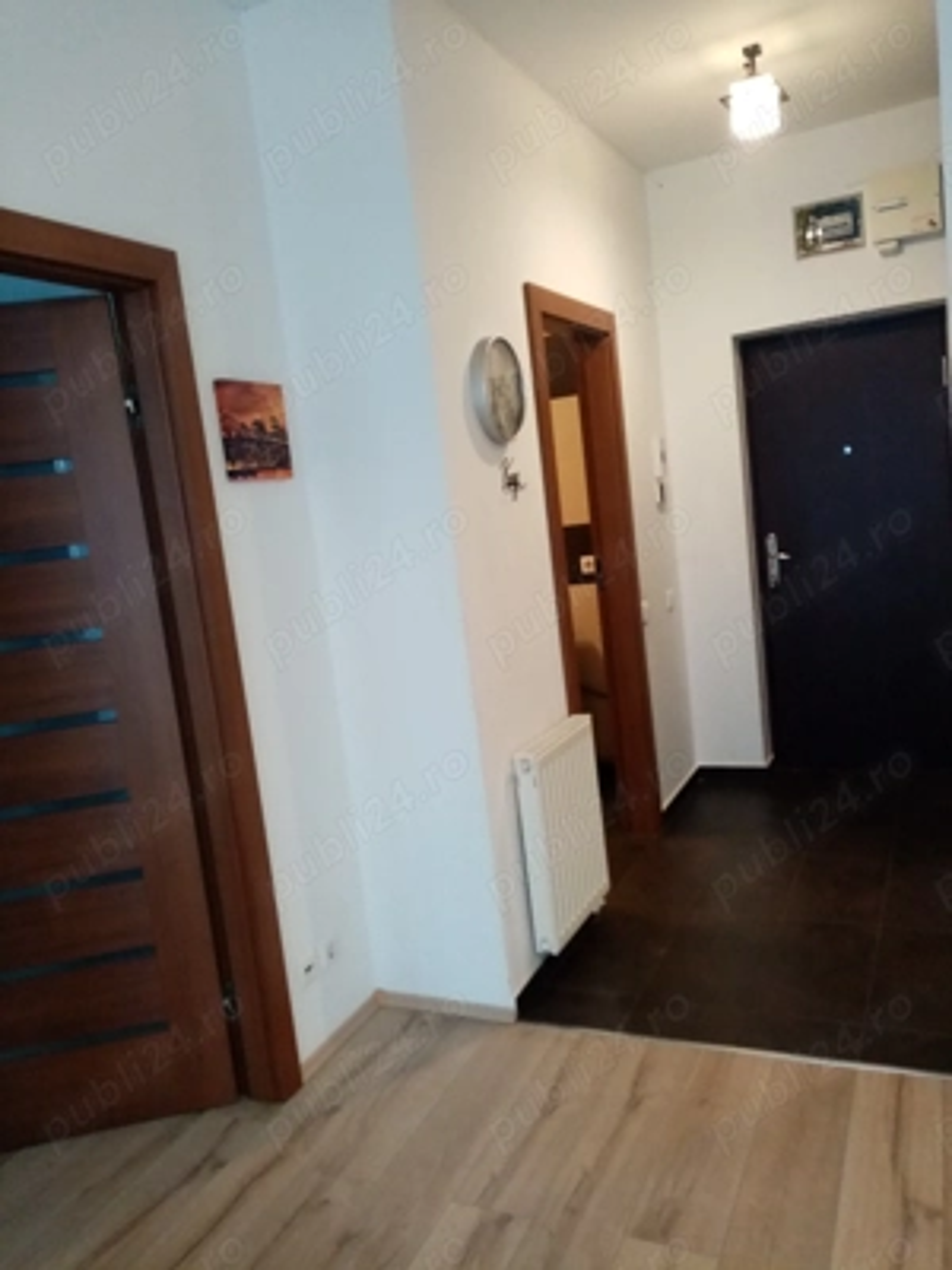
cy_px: 635
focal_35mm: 26
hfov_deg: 53.1
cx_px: 476
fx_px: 953
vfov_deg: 67.3
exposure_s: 1/25
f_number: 1.8
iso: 501
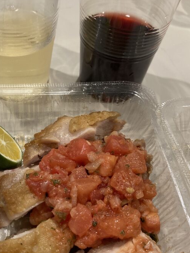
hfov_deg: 33.5
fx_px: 315
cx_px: 81
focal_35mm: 43
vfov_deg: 43.9
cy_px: 125
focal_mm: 3.99
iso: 160
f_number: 1.8
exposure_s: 1/50
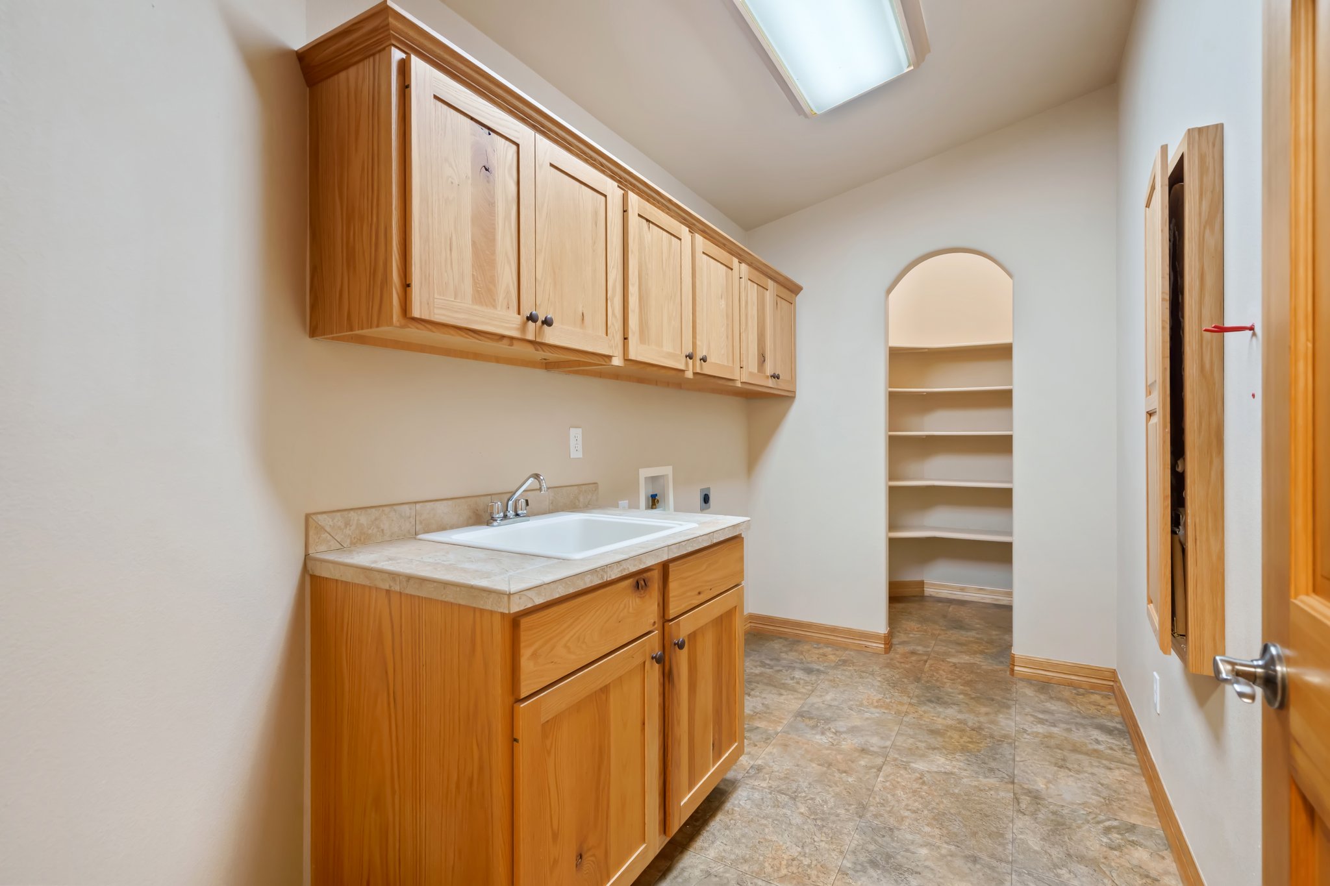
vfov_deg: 73.7
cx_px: 665
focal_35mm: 16
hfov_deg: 96.7
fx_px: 591
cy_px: 443
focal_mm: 16
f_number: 7.1
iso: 1600
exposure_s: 1/13
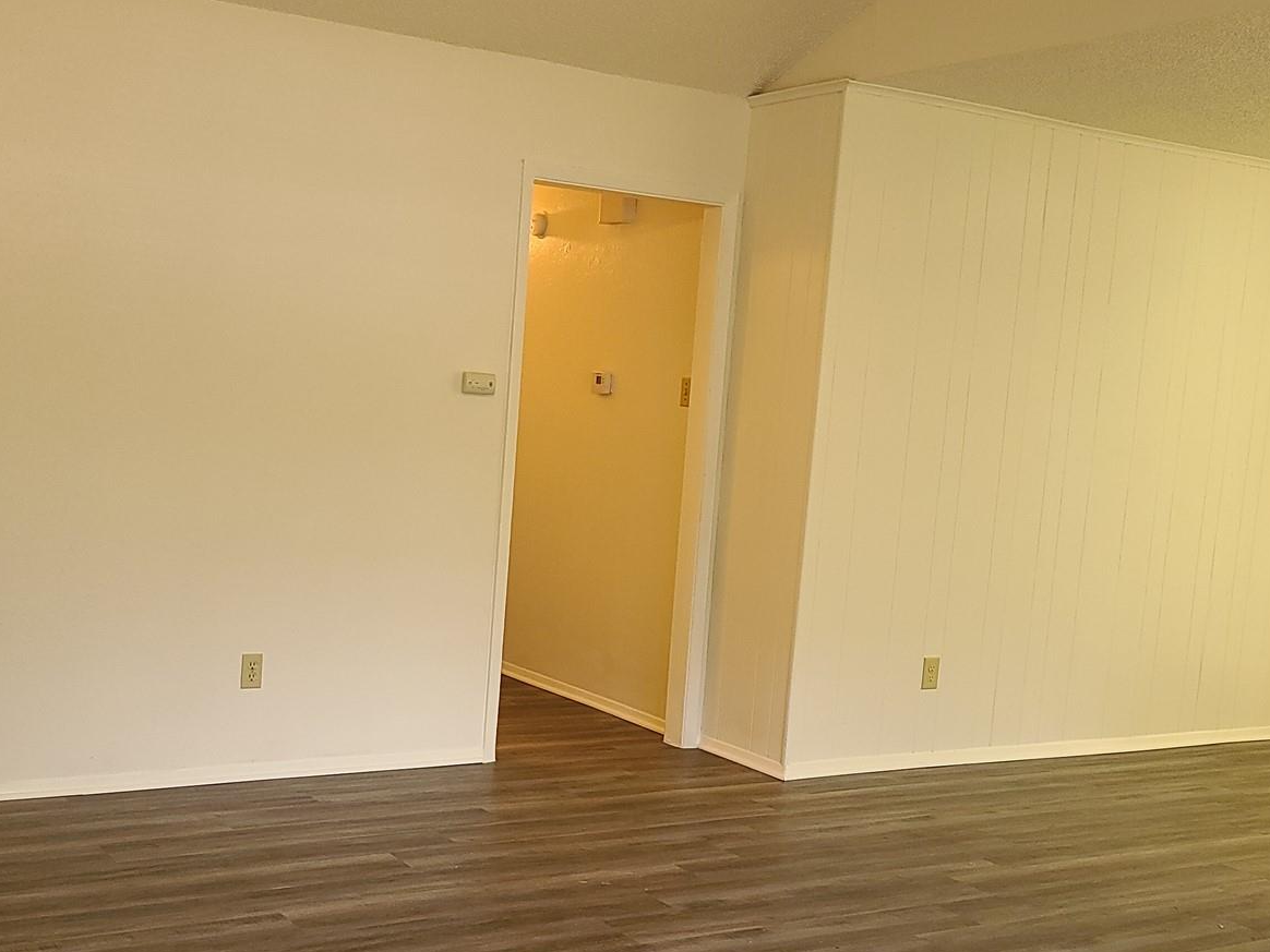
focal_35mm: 44
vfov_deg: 32.8
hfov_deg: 42.9
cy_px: 540
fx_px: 1614
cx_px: 552
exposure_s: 1/60
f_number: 1.8
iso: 125
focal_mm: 7
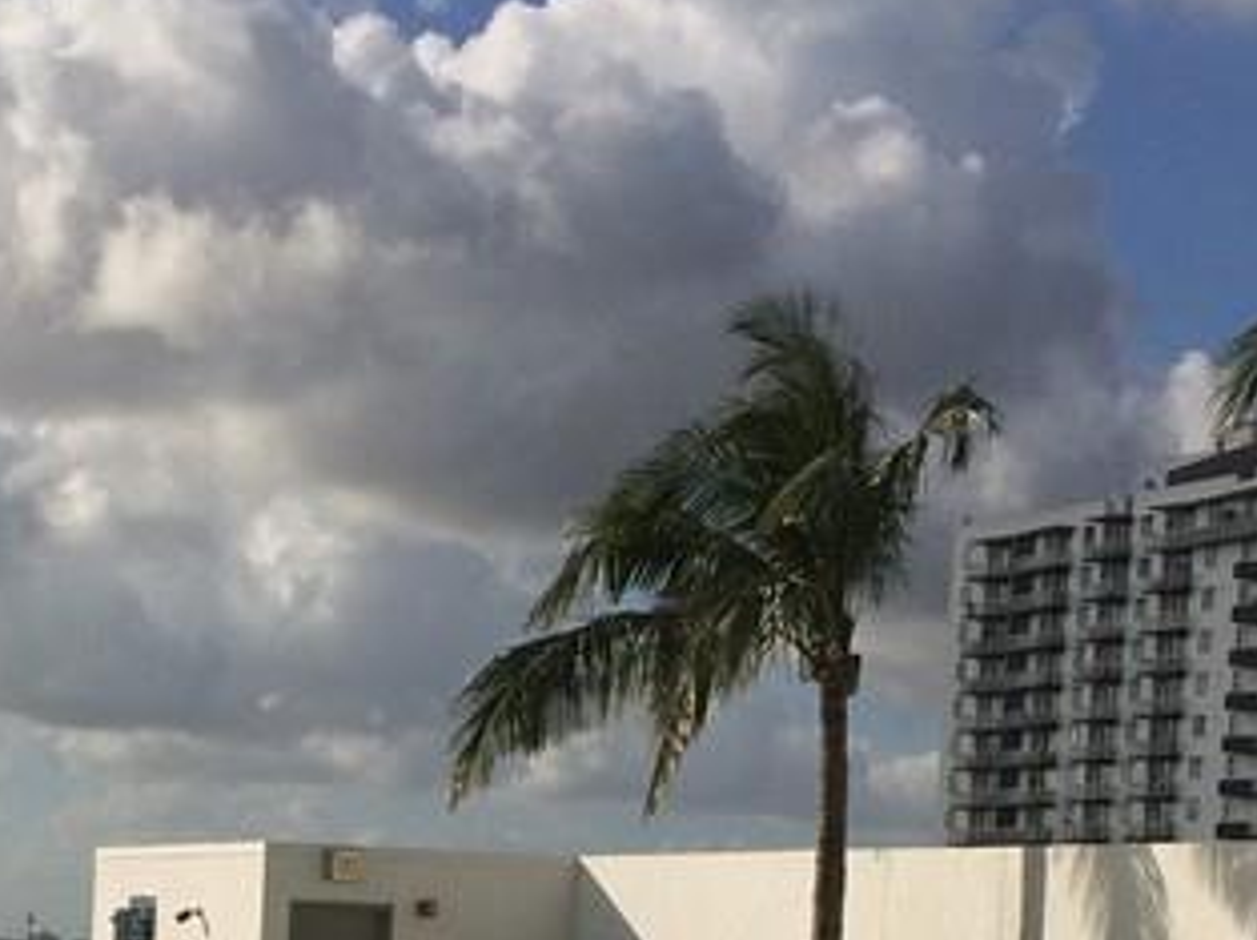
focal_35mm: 95
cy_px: 1201
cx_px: 301
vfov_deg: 14.9
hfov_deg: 20.5
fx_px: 3446
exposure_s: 1/5128
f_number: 2.2
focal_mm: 4.15
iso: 32
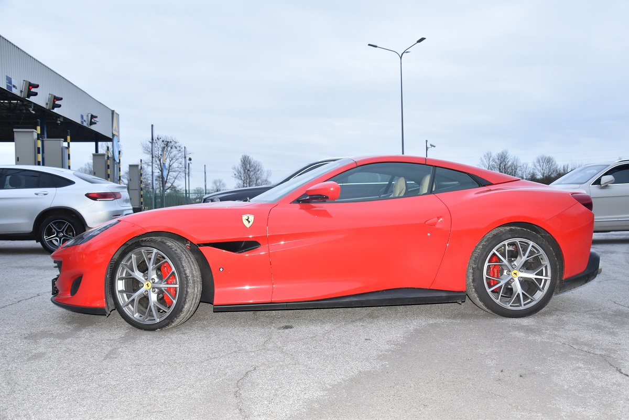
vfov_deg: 40.0
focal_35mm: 33
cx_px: 314
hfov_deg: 57.2
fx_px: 577
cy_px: 210
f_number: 5
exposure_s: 1/100
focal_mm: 22
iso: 800
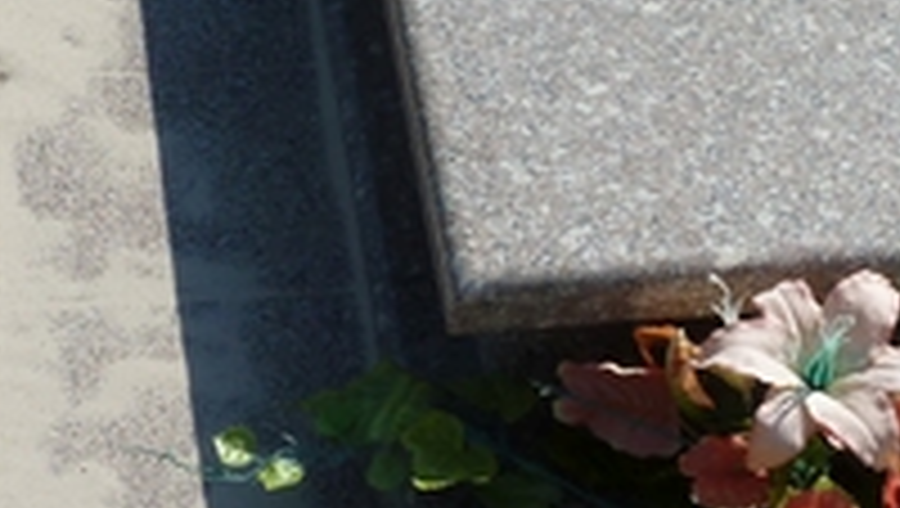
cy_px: 247
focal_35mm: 101
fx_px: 2413
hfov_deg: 20.9
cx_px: 716
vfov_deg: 12.0
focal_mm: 4.7
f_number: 5.6
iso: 80
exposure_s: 1/500
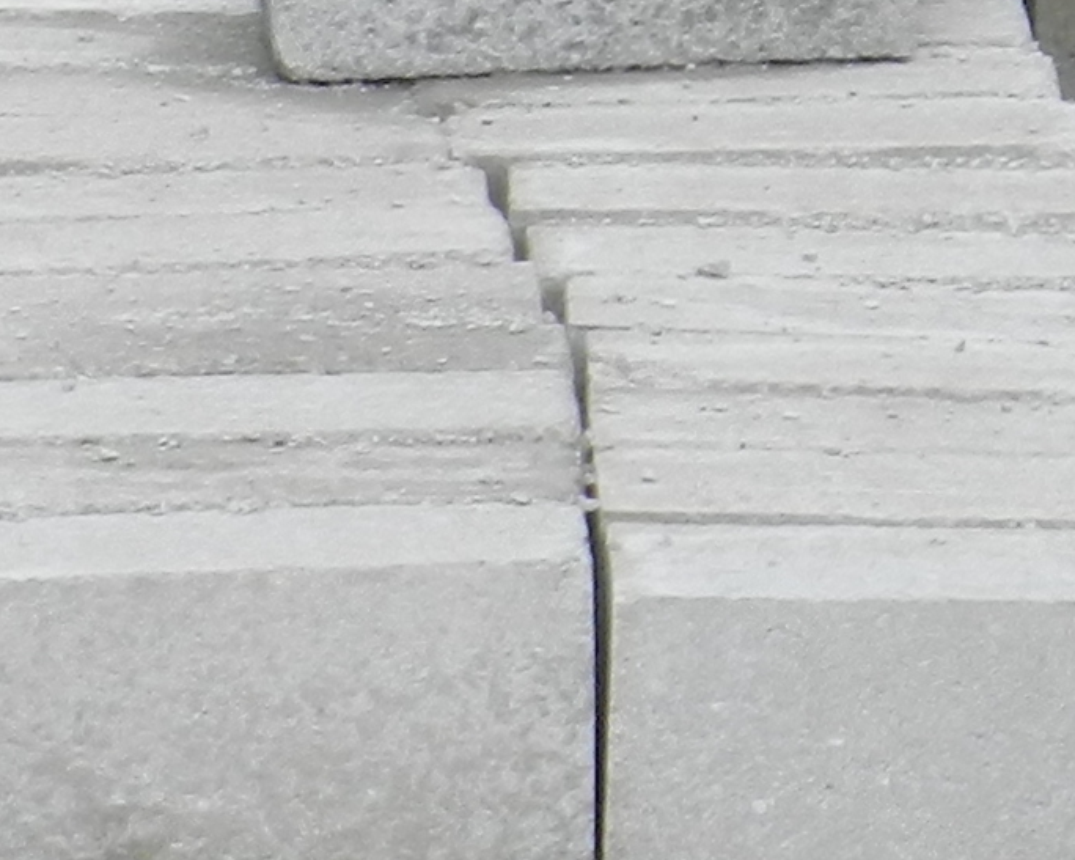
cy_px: -1231
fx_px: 12343
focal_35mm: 388
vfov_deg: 3.9
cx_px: 1908
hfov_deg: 4.9
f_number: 4.7
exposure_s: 1/500
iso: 160
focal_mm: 12.1
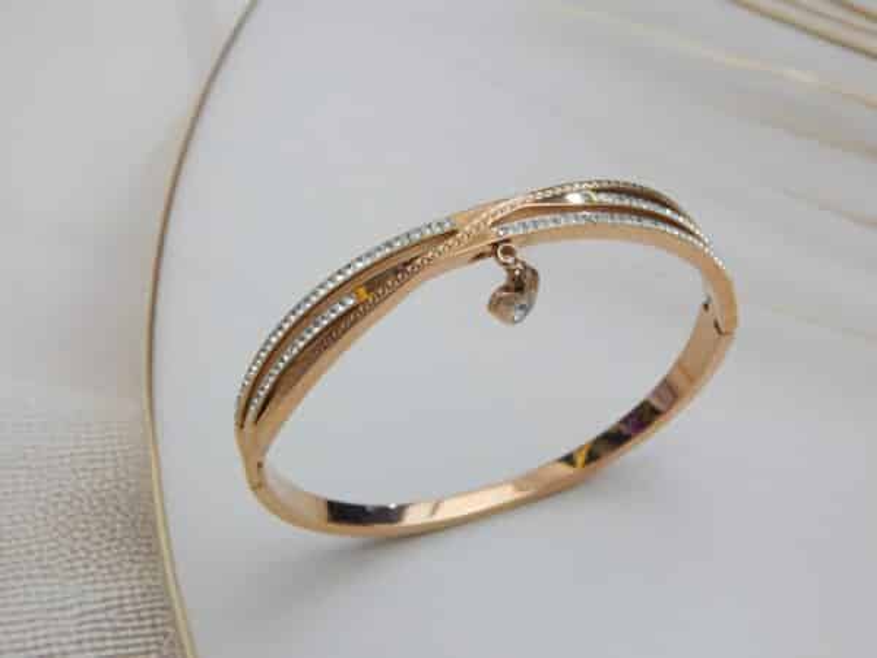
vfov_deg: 21.3
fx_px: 1748
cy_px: 329
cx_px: 438
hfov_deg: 28.2
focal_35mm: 69
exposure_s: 1/30
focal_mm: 12.3
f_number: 4.1
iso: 280
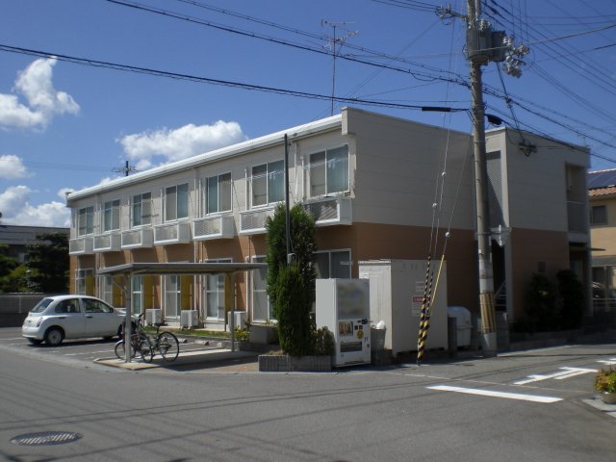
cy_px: 231
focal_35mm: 38
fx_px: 676
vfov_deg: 37.7
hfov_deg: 49.0
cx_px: 308
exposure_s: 1/500
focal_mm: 6.3
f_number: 4.4
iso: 50
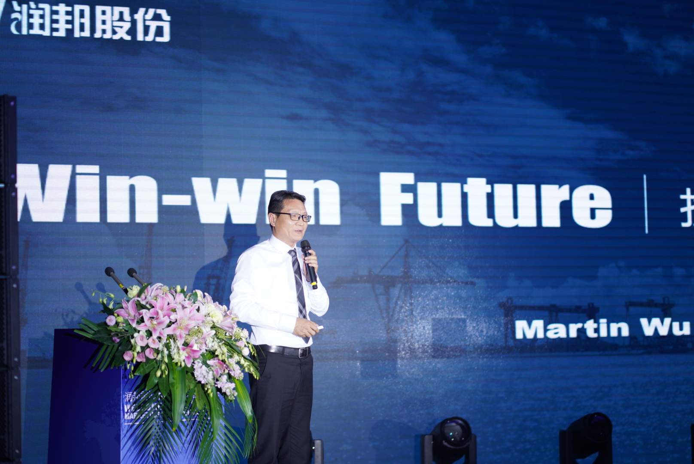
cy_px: 232
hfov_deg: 23.9
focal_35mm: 85
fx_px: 1640
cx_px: 347
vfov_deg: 16.1
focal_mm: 85
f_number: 1.8
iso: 100
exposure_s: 1/125
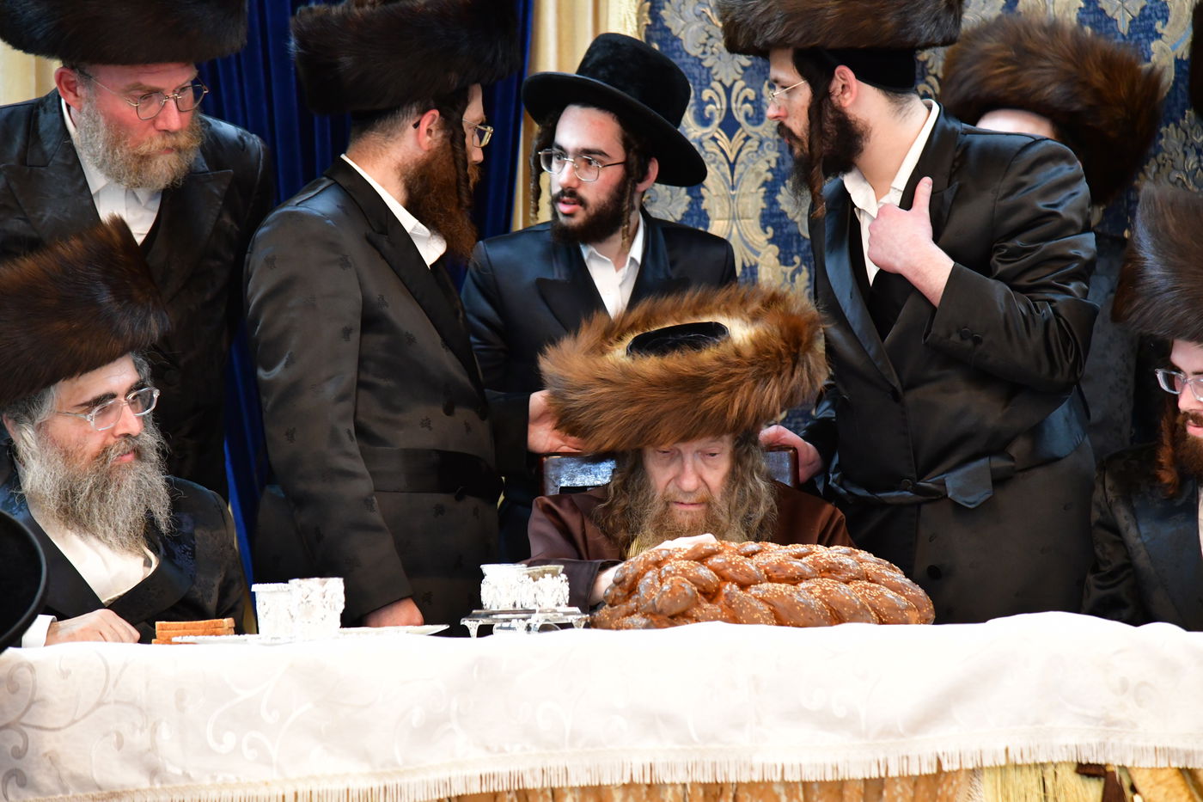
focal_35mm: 120
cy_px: 401
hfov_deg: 17.1
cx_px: 602
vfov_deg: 11.4
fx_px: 4009
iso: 5000
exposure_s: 1/100
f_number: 5.6
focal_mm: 120
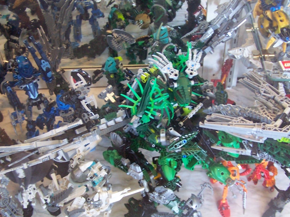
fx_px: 444
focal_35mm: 53
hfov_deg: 36.2
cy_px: 127
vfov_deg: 27.5
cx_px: 155
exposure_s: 1/10
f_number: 2.8
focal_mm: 6.3
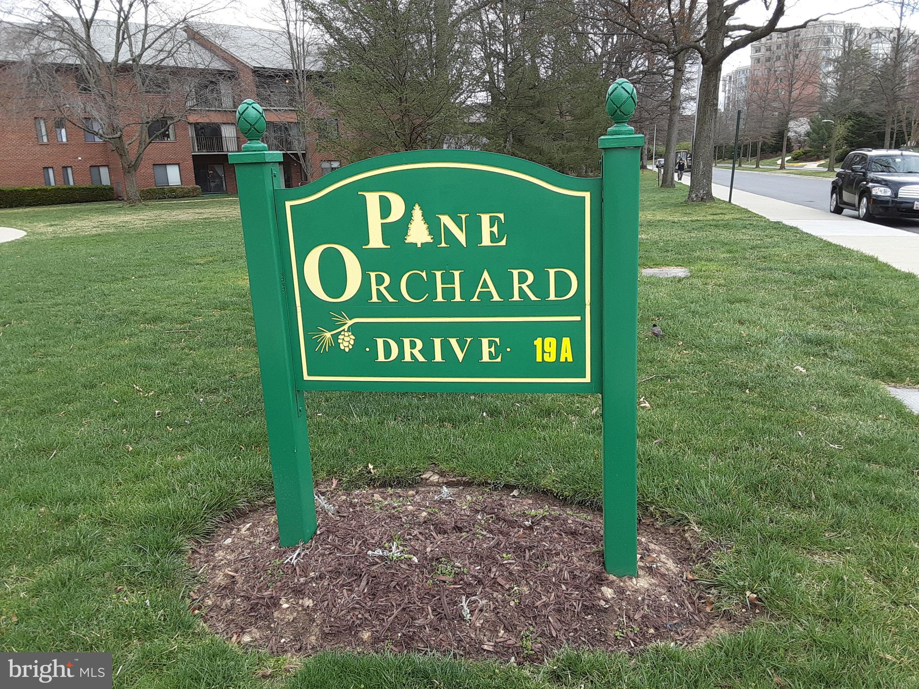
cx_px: 460
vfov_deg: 51.4
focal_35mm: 27
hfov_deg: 65.3
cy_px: 344
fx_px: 717
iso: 40
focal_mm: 2.91
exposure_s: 1/380
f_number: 1.9
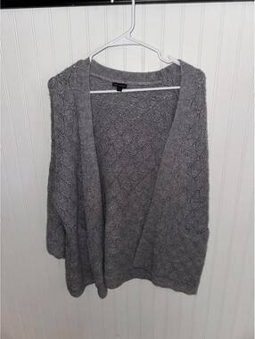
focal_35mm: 24
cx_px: 128
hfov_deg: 56.9
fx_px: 235
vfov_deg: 71.5
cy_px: 170
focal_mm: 6.76
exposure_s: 1/37
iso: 100
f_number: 1.78
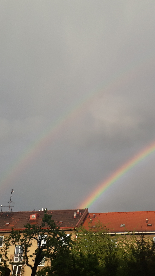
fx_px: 300
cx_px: 149
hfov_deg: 27.6
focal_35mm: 41
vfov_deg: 49.4
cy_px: 132
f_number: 1.9
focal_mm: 3.6
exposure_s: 1/1597
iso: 40
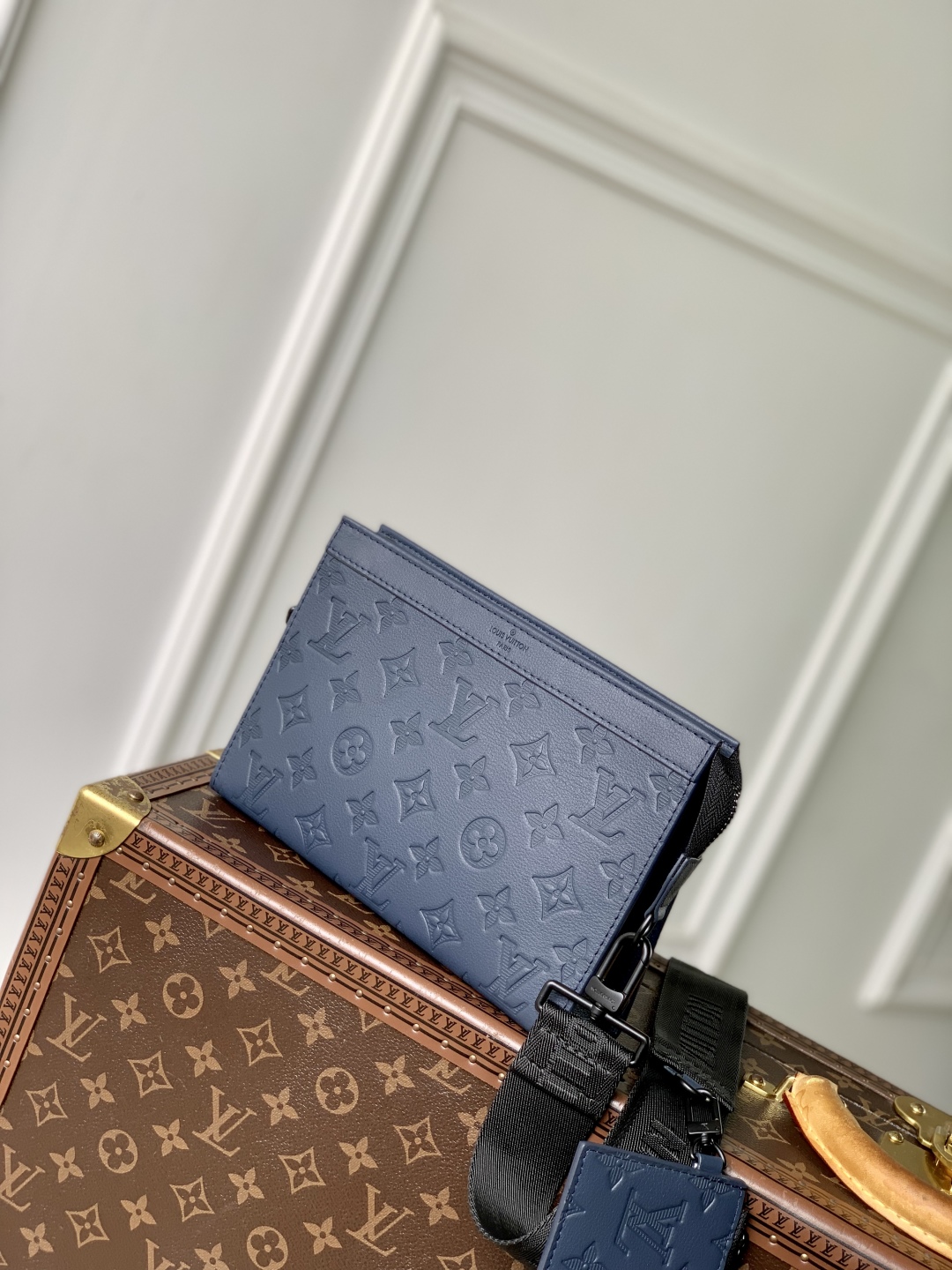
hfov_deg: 28.0
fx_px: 1907
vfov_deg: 36.8
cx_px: 476
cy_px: 635
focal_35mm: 52
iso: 16
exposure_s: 1/122
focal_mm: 6
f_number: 2.4
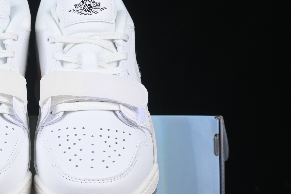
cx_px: 35
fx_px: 1091
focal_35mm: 135
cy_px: 122
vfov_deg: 10.2
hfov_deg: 15.0
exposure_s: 1/80
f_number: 8
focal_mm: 50
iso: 160
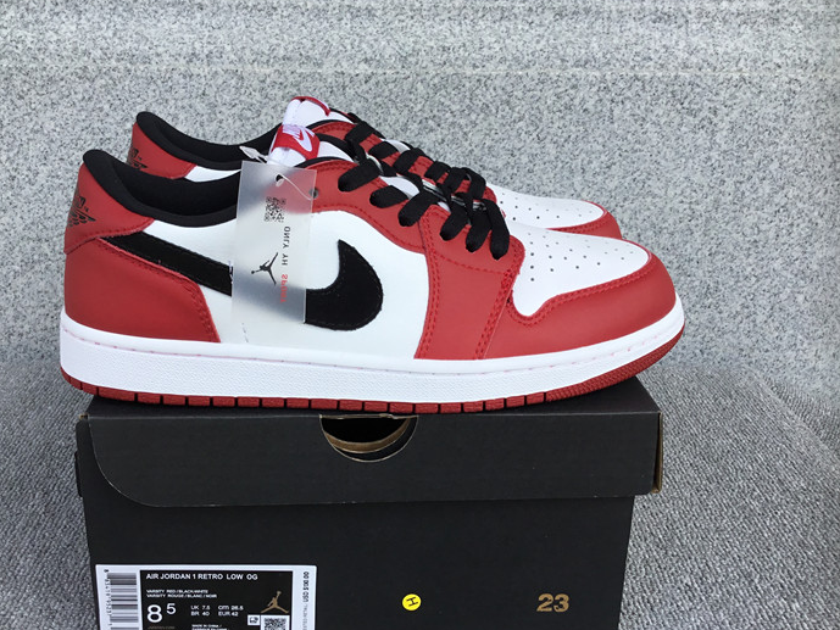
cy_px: 289
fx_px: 874
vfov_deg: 39.6
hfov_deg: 51.2
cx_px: 357
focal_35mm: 36
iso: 25
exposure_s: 1/503
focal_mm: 3.3
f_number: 2.4
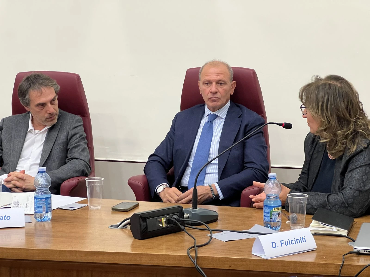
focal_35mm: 77
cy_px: 138
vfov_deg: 19.1
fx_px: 823
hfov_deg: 25.3
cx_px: 185
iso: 400
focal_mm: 9
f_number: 2.8
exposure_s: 1/50
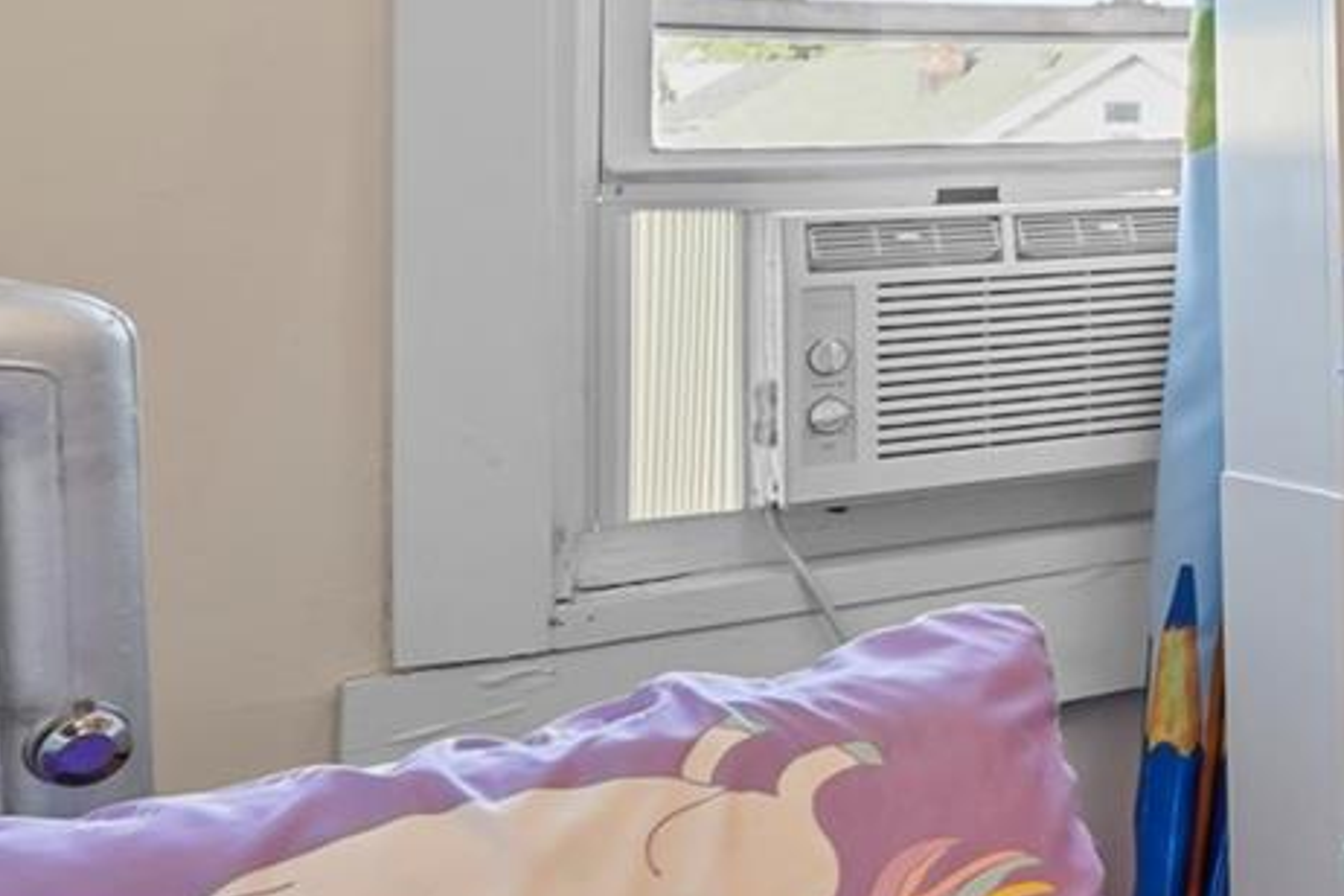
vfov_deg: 21.5
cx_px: 2464
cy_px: 121
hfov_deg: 21.0
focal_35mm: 62
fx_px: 2314
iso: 200
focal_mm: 14
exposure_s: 1/3
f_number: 8
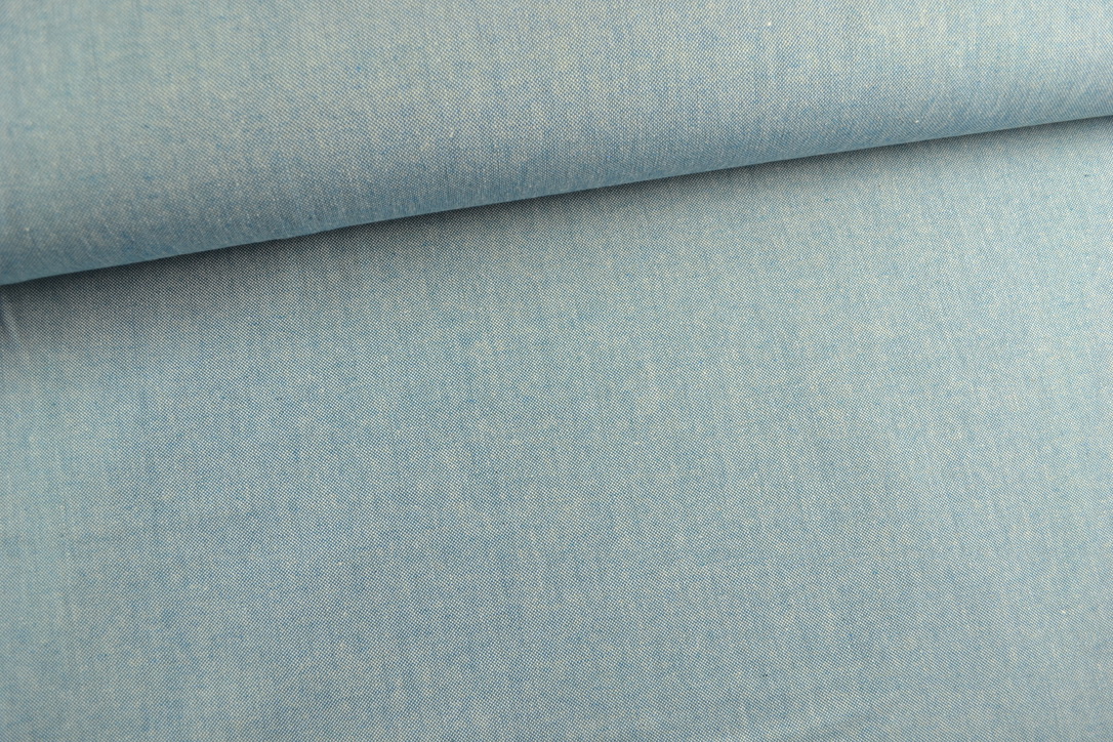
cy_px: 371
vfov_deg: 43.6
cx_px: 556
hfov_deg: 61.9
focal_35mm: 30
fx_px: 927
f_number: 5.6
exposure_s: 1/20
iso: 100
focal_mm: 20
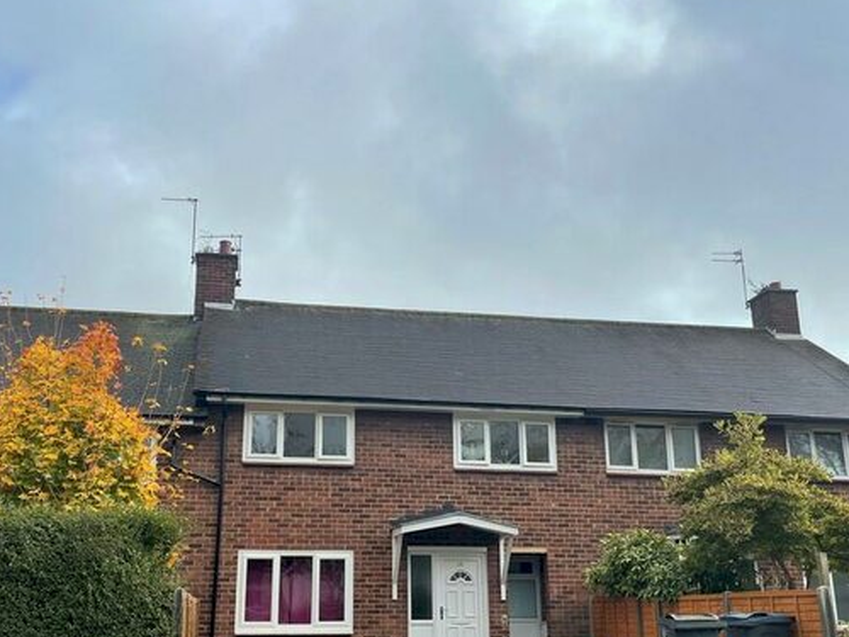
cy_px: 373
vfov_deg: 40.6
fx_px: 858
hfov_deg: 52.6
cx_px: 389
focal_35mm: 35
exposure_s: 1/1715
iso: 32
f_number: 1.6
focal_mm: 5.1
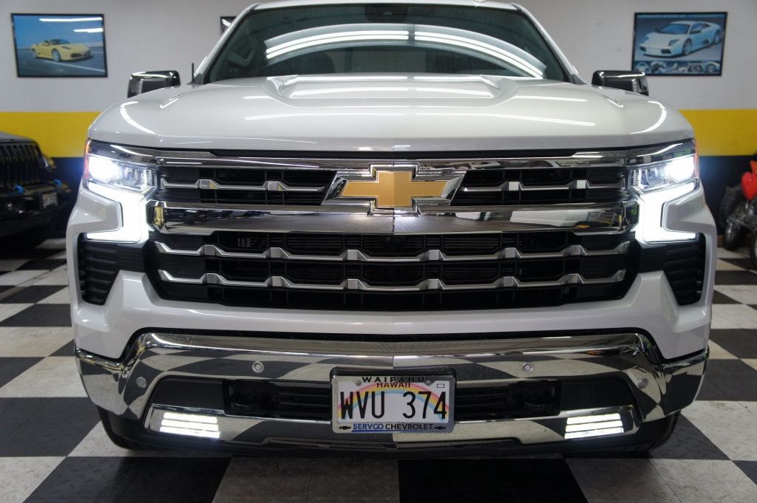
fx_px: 725
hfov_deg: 55.1
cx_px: 378
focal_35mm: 34
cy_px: 252
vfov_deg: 38.3
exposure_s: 1/40
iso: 200
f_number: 4
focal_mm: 23
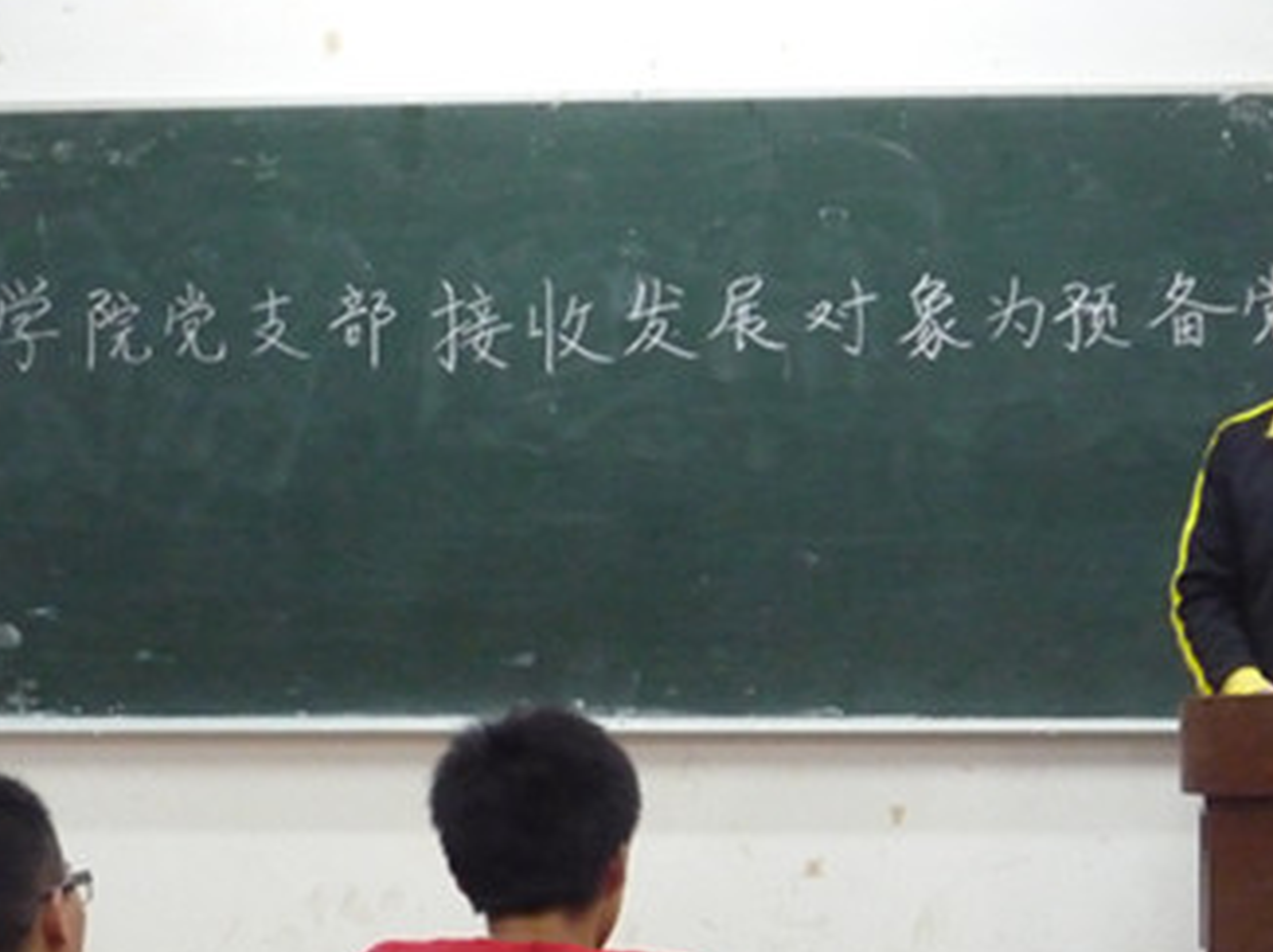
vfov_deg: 11.6
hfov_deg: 15.5
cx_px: 672
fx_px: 4667
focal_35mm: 127
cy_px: 790
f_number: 5.4
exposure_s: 1/15
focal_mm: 12.2
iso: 800
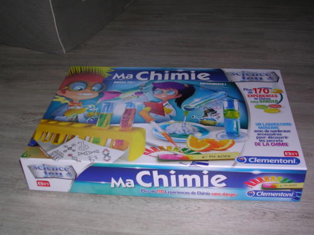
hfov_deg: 41.2
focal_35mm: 46
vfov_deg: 31.5
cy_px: 118
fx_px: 417
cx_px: 157
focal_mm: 7.1
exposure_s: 1/60.1
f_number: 3
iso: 50
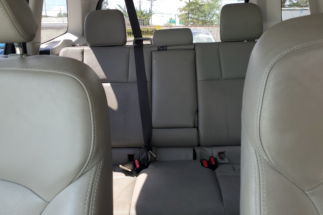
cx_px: 167
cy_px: 92
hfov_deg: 65.5
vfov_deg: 46.3
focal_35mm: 28
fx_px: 251
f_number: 1.5
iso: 50
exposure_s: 1/263
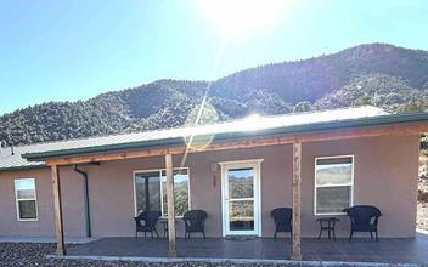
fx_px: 315
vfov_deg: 42.8
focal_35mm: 27
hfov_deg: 67.6
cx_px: 167
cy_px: 232
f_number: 2.2
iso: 64
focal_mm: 2.22
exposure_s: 1/914
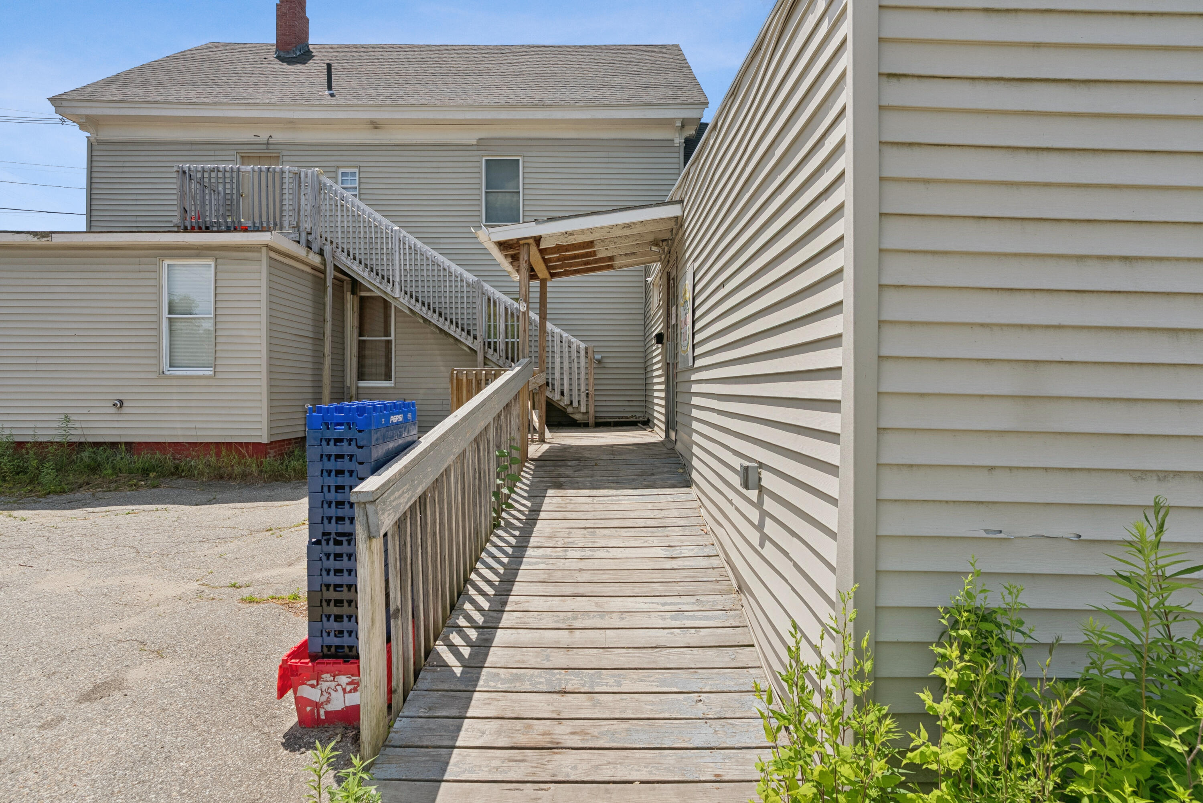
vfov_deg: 73.8
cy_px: 402
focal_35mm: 16
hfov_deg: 96.7
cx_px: 602
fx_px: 535
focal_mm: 16
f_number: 7.1
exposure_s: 1/800
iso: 320
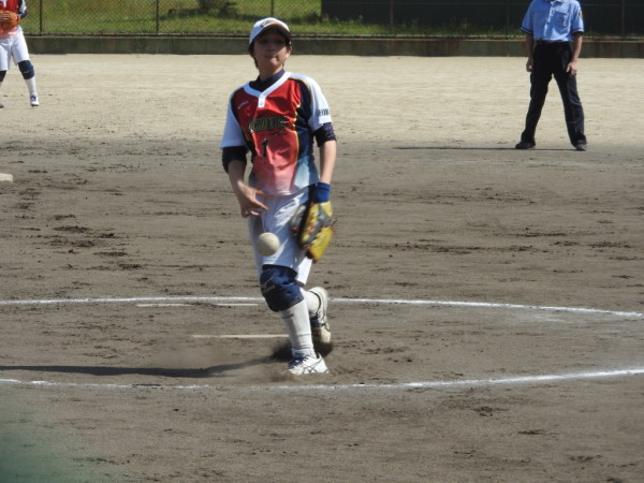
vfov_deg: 5.9
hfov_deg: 7.9
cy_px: 242
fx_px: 4651
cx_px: 322
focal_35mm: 250
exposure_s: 1/640
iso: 100
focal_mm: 44.8
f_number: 5.5
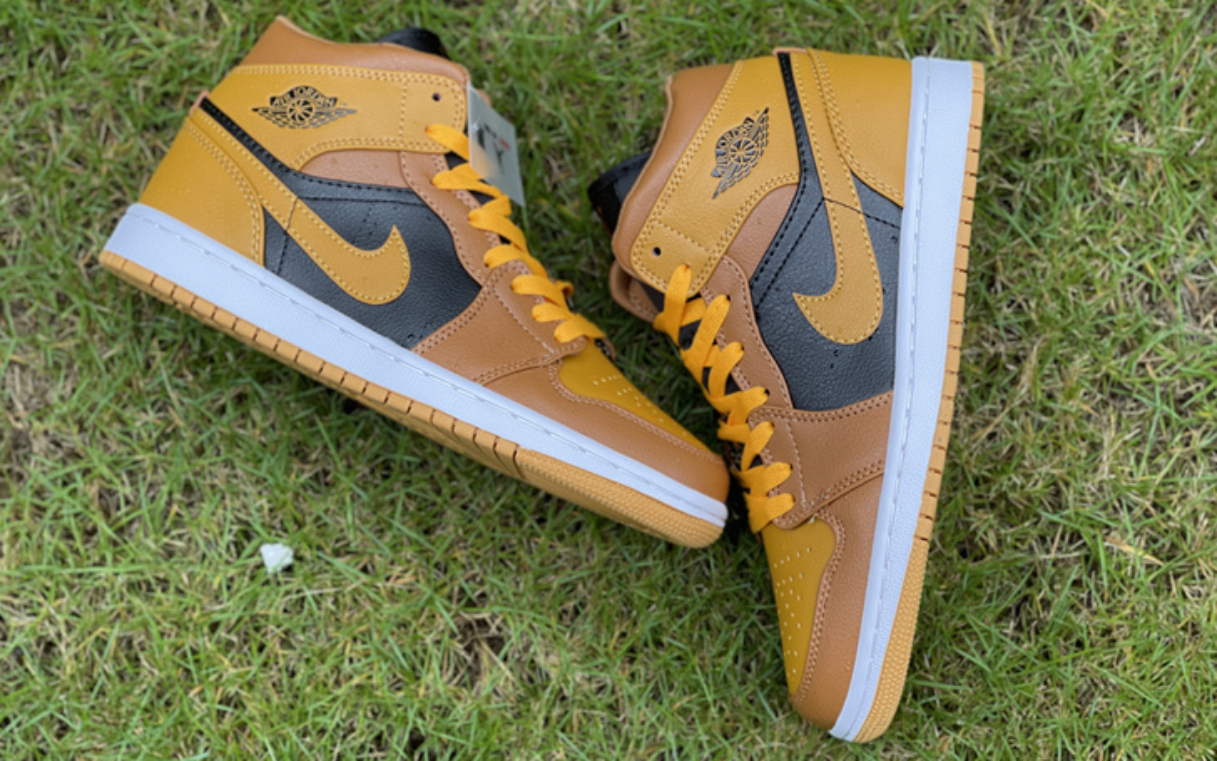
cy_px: 364
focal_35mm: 69
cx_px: 612
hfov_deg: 29.8
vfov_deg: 18.9
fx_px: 2289
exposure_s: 1/121
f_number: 2.2
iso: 100
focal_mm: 7.5
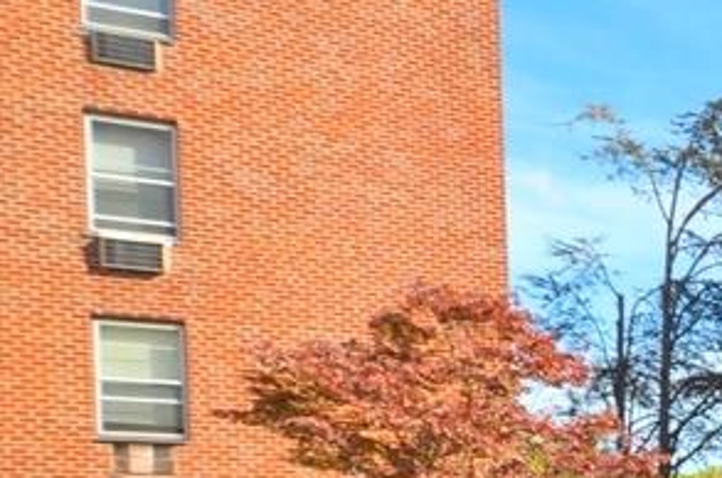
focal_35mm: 58
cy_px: 611
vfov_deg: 21.3
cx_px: 1222
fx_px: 1156
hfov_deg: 23.2
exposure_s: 1/1000
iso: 200
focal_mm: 11
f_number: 3.5
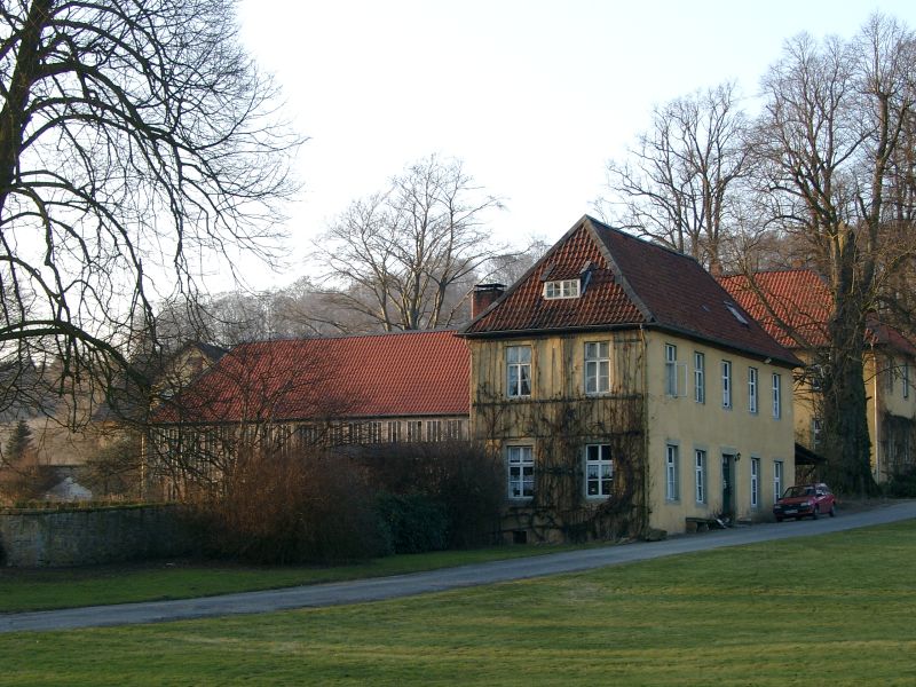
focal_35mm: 73
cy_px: 344
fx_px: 1932
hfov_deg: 26.7
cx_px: 458
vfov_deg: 20.2
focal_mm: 15.12
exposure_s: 1/88.4
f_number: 4
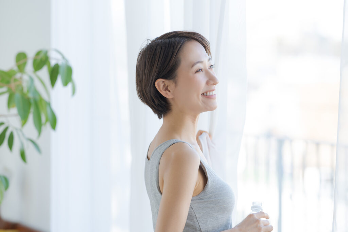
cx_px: 174
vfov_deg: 10.2
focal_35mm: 135
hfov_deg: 15.2
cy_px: 116
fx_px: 1305
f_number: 3.2
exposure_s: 1/320
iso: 320
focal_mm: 135
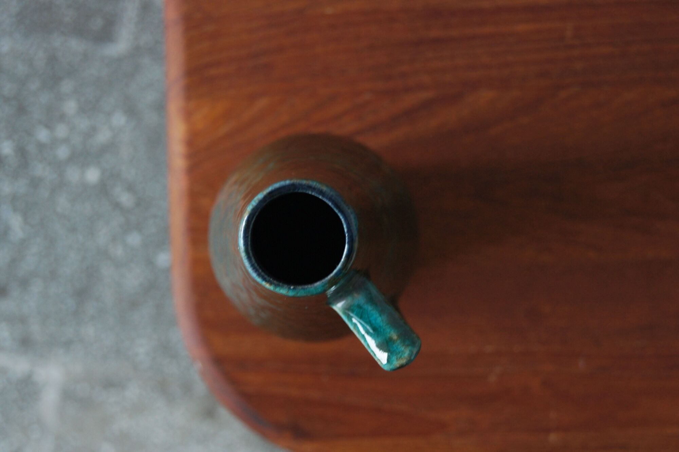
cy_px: 226
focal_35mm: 52
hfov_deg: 37.9
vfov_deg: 25.7
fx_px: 990
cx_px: 340
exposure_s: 1/10
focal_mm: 35
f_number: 5.6
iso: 400
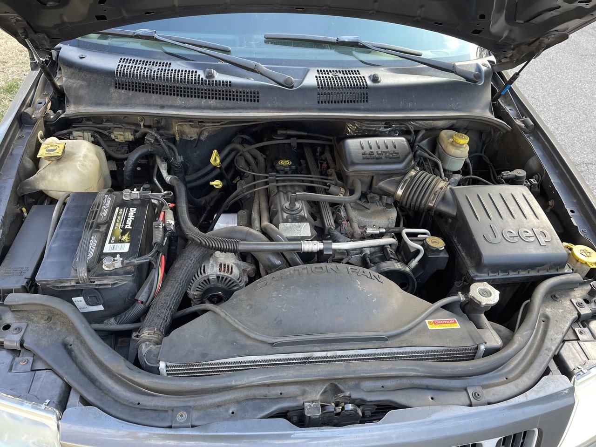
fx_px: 448
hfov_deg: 67.3
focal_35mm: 26
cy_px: 224
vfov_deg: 53.1
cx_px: 298
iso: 80
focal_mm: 4.2
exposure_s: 1/121
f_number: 1.6
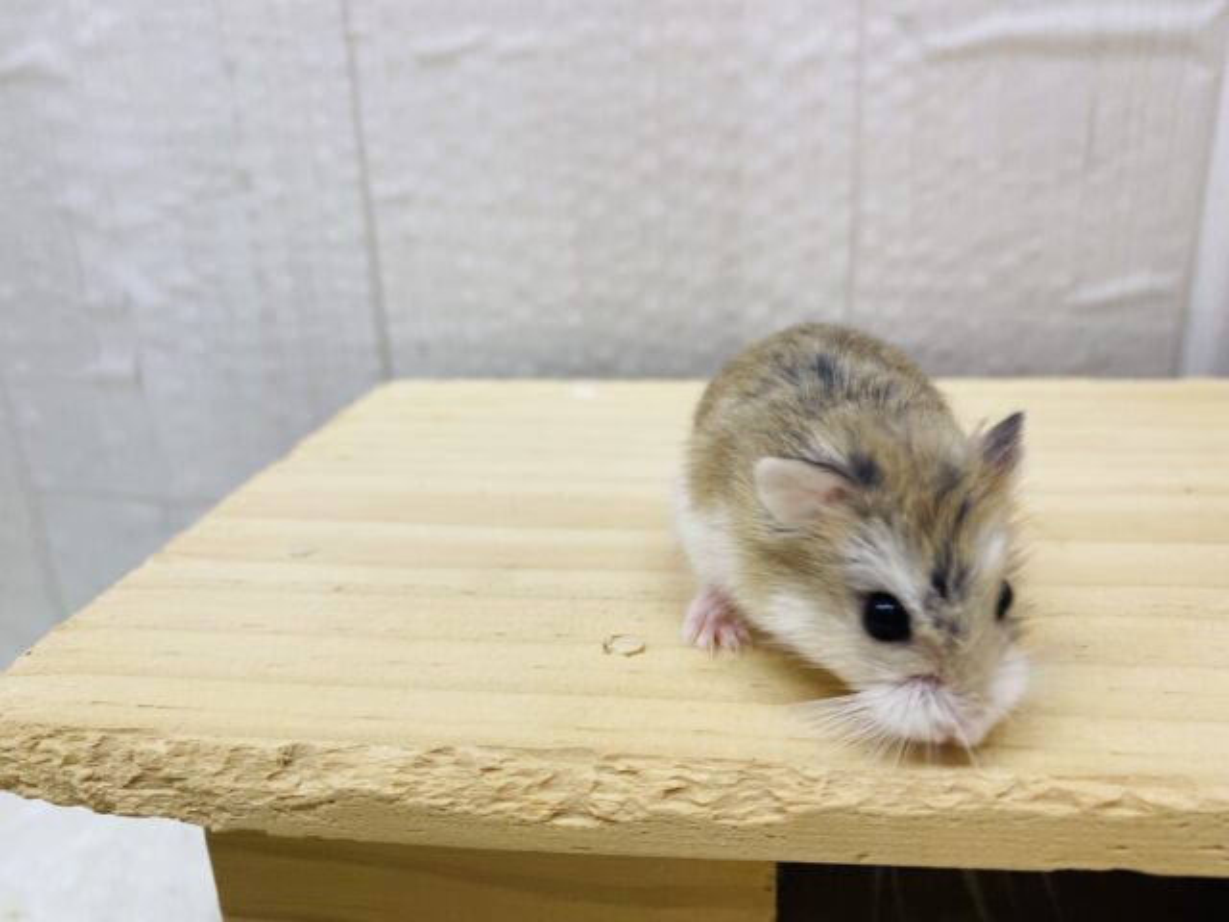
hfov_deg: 69.4
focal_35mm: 25
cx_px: 614
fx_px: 888
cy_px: 461
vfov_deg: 54.9
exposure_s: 1/100
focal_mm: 4.25
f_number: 1.8
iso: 125
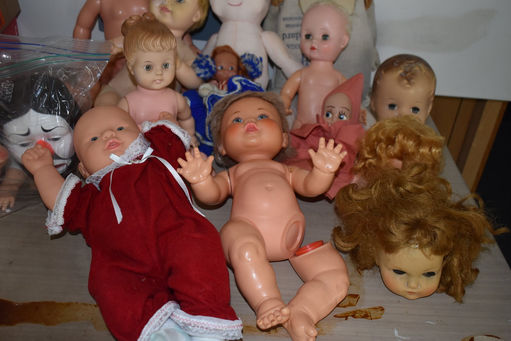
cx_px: 256
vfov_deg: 33.1
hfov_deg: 47.9
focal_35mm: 40
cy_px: 170
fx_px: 575
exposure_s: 1/100
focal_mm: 27
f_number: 4
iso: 900
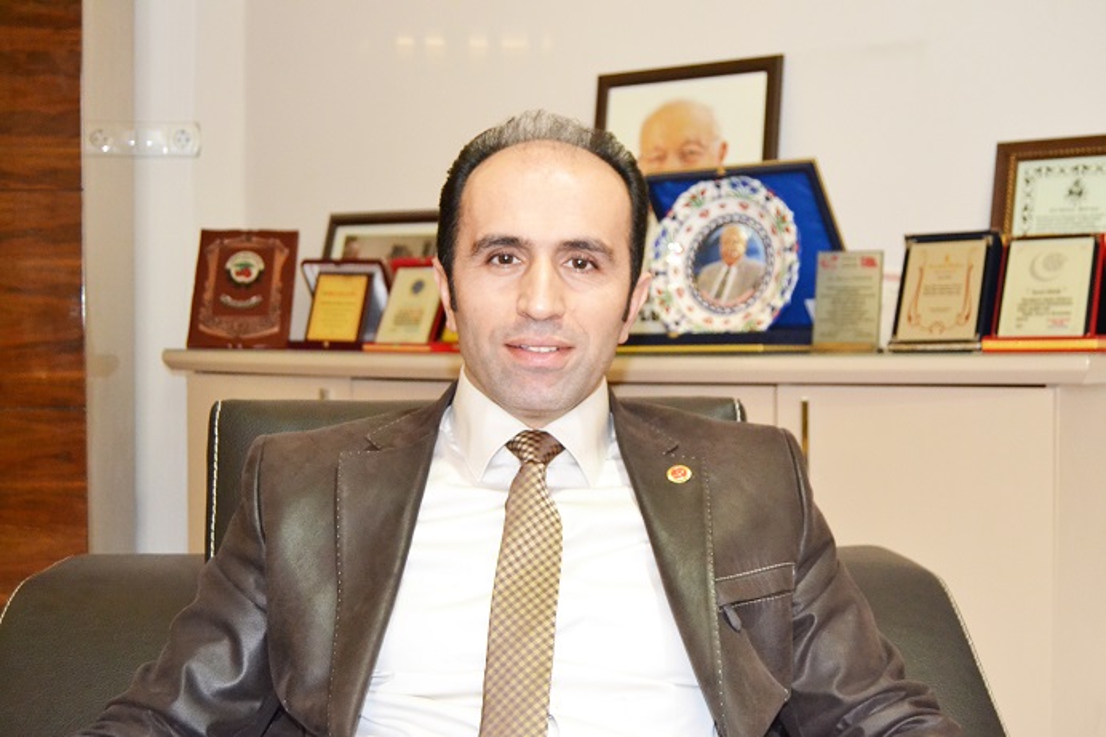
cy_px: 368
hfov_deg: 38.9
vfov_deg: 26.5
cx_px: 553
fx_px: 1566
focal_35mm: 51
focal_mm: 34
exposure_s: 1/60
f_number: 4.5
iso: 2500
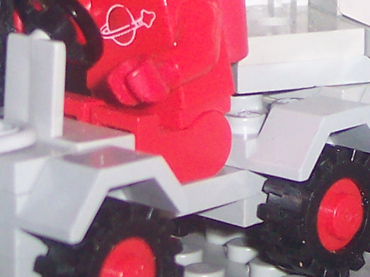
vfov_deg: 7.8
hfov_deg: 10.5
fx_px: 1977
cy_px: -177
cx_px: 426
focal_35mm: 185
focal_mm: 8
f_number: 2.8
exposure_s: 1/30
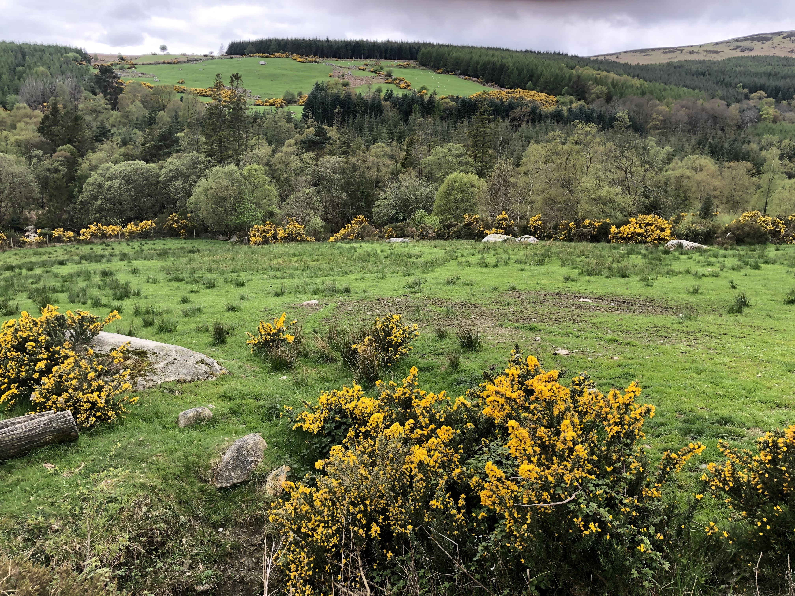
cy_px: 298
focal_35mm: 28
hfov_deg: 63.4
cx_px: 398
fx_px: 643
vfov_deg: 49.7
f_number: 1.8
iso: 20
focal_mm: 3.99
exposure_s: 1/190
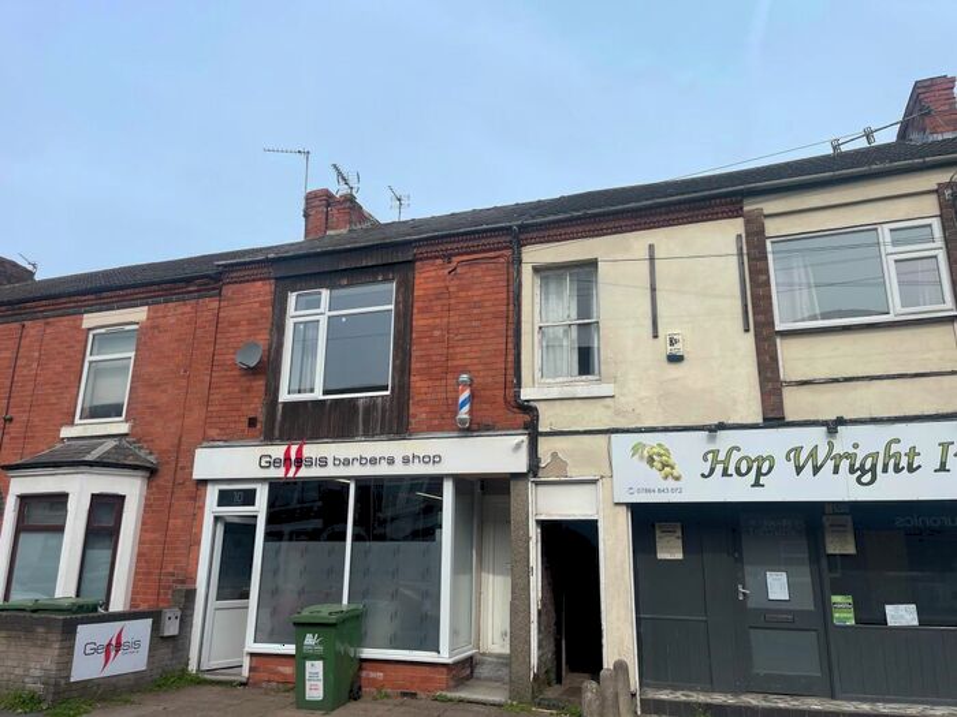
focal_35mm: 25
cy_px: 358
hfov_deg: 69.4
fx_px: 691
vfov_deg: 54.9
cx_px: 478
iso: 32
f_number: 1.6
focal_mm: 5.1
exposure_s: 1/4049
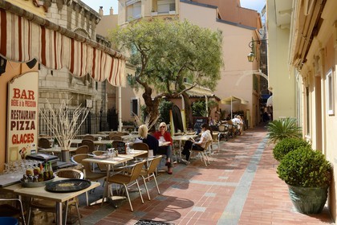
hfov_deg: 63.7
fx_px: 271
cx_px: 168
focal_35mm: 29
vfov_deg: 45.0
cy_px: 112
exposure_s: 1/160
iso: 200
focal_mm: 29
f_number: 10
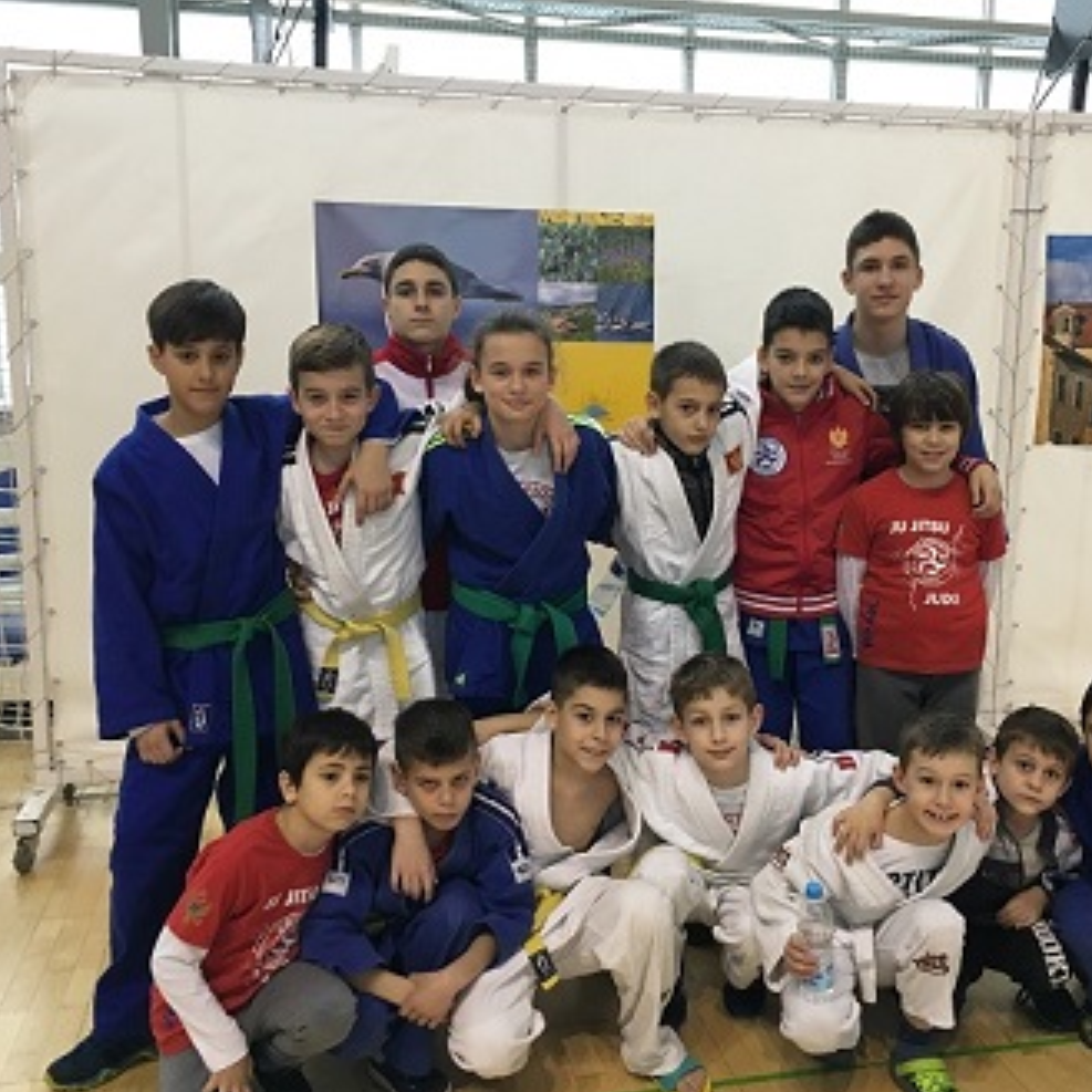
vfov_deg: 47.2
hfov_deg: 47.1
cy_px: 556
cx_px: 631
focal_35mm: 35
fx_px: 1249
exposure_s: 1/33
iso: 125
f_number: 2.2
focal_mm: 4.15
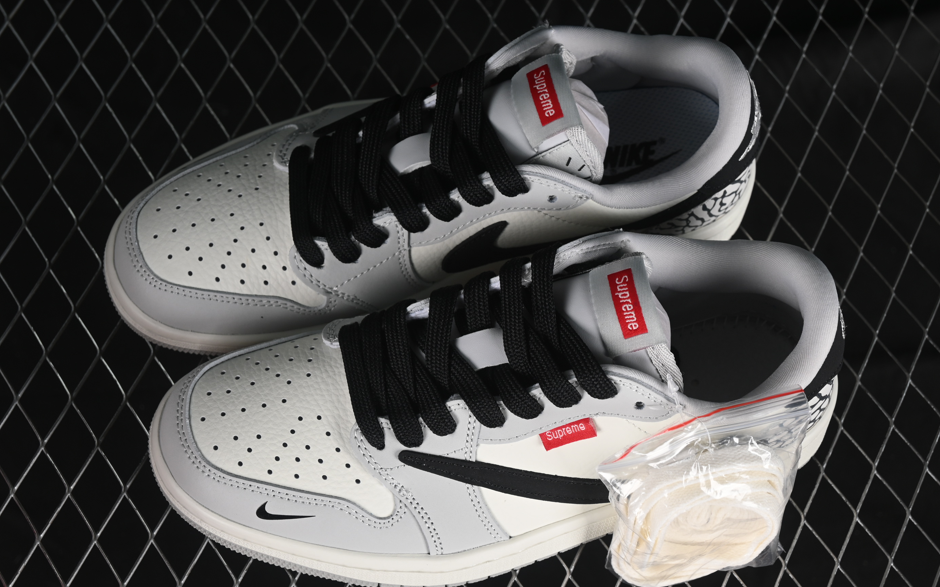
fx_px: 1972
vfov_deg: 16.9
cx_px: 473
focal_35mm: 77
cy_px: 314
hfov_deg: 26.8
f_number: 7.1
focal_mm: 50
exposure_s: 1/80
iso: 160
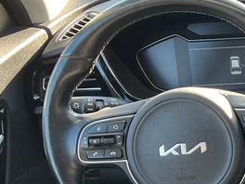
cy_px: 186
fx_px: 715
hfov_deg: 16.5
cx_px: 432
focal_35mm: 101
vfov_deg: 14.4
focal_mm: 5.1
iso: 100
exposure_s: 1/121
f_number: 1.6
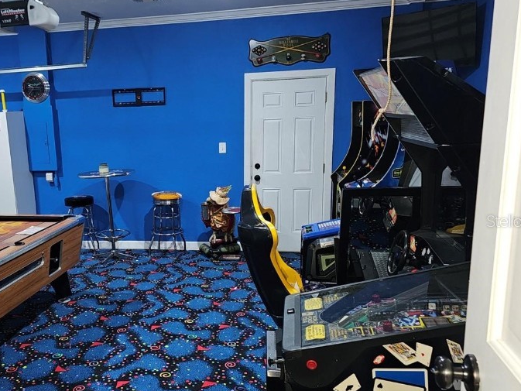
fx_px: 527
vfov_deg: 40.6
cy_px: 221
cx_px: 163
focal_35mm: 35
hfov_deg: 51.4
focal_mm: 6.3
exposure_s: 1/15
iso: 125
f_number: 1.7
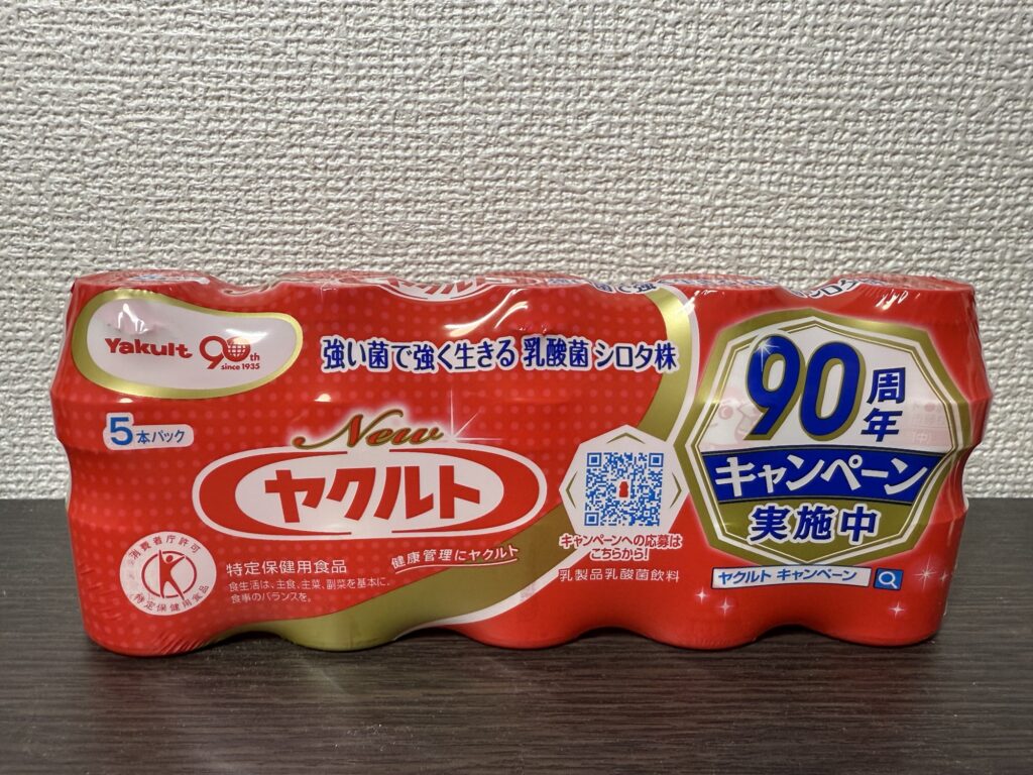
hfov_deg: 71.6
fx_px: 716
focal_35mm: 24
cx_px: 516
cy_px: 388
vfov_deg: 56.8
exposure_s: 1/94
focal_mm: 2.22
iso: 125
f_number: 2.2
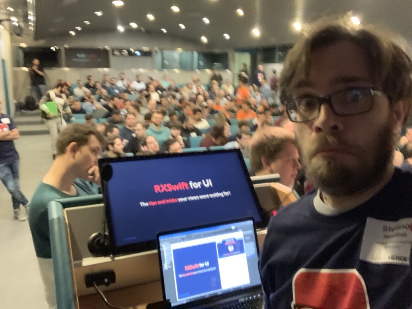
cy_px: 154
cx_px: 206
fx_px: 381
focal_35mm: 32
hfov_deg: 56.8
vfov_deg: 44.2
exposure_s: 1/17
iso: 1600
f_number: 2.2
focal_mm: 2.87
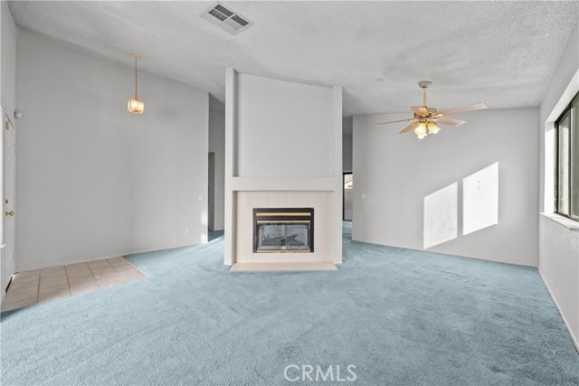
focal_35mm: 14
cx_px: 290
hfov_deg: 104.2
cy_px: 193
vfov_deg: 81.2
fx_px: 225
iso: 250
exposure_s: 1/20
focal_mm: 14
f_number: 6.3
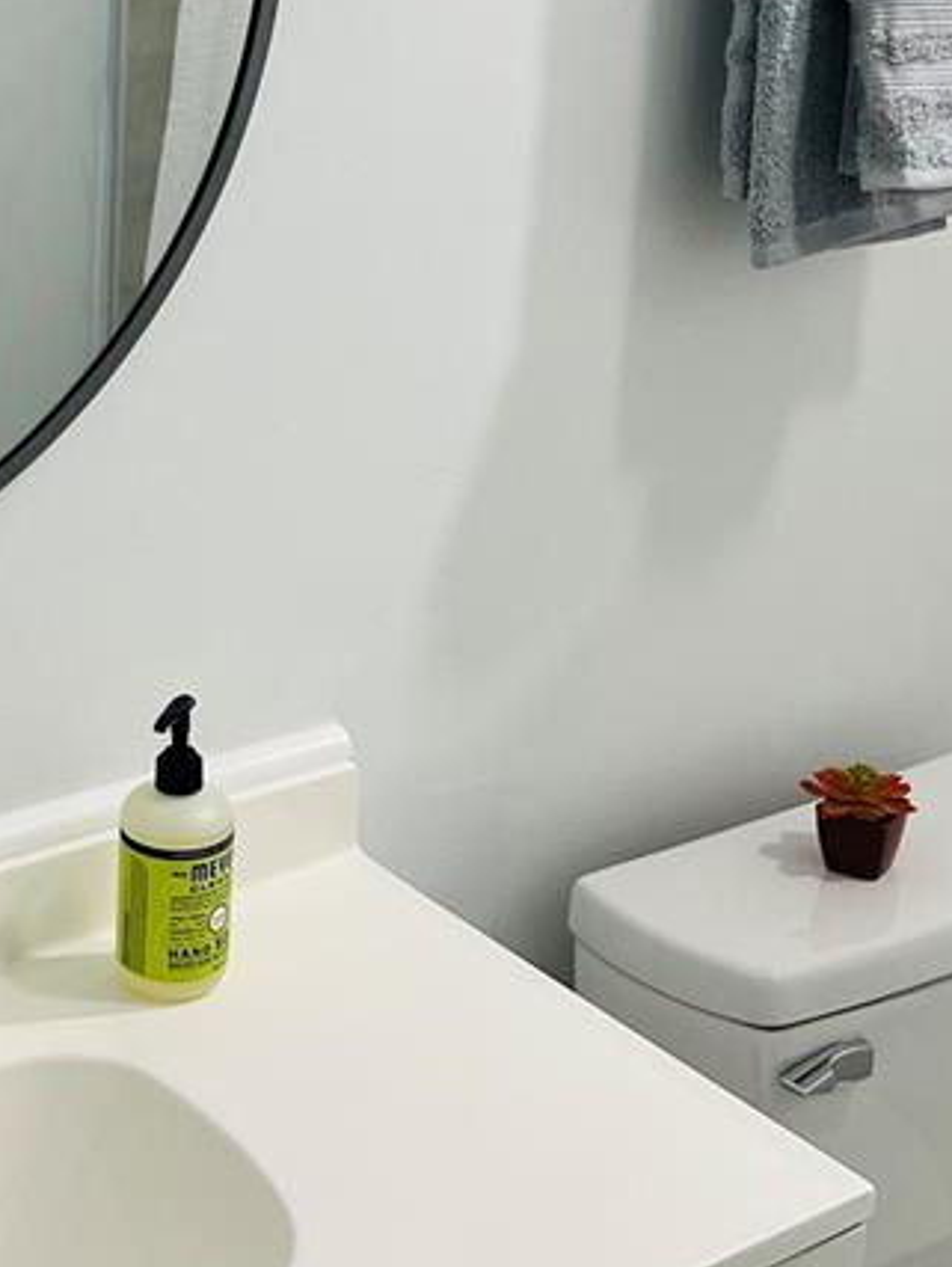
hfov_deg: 20.1
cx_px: 279
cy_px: 558
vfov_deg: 26.6
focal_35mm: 73
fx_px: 2673
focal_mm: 5.7
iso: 80
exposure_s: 1/60
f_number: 1.5
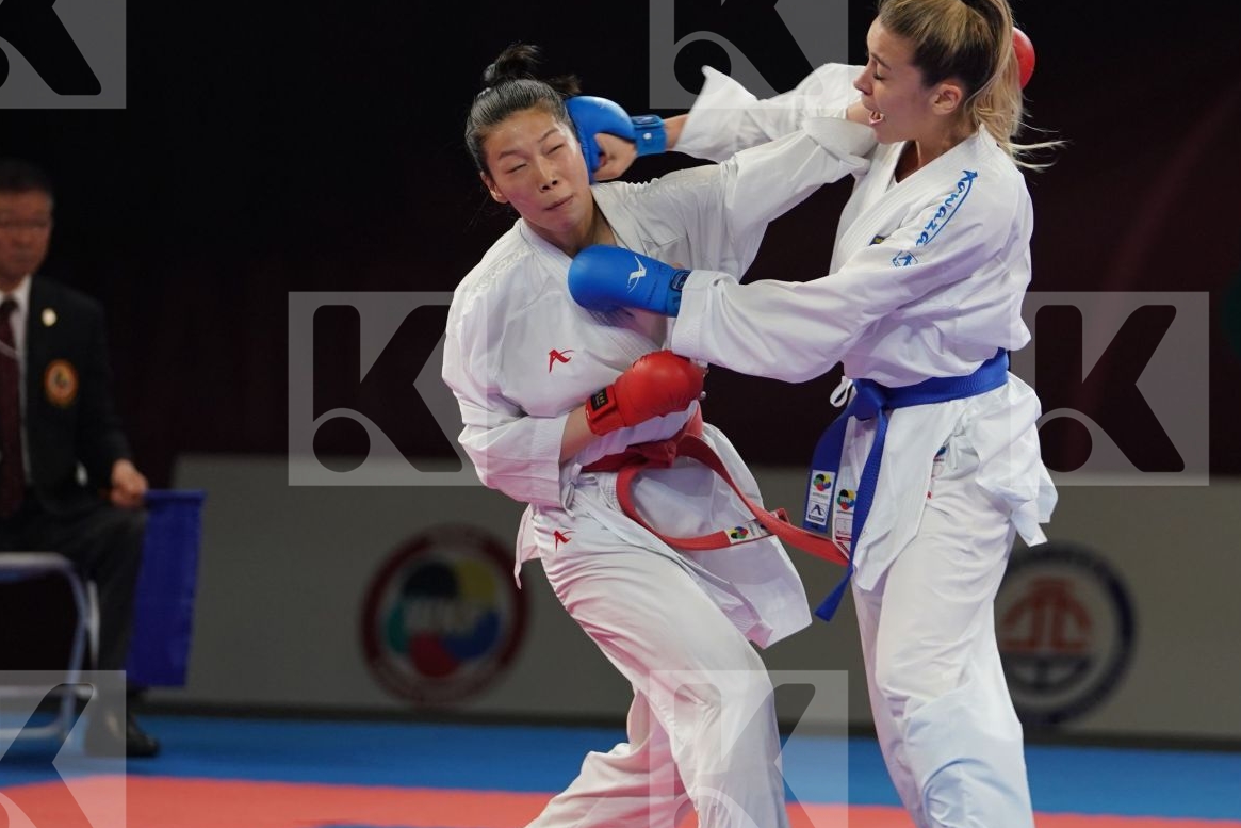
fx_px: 8308
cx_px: 749
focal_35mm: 241
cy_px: 389
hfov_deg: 8.5
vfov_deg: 5.7
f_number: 2.8
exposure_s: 1/1000
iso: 1600
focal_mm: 156
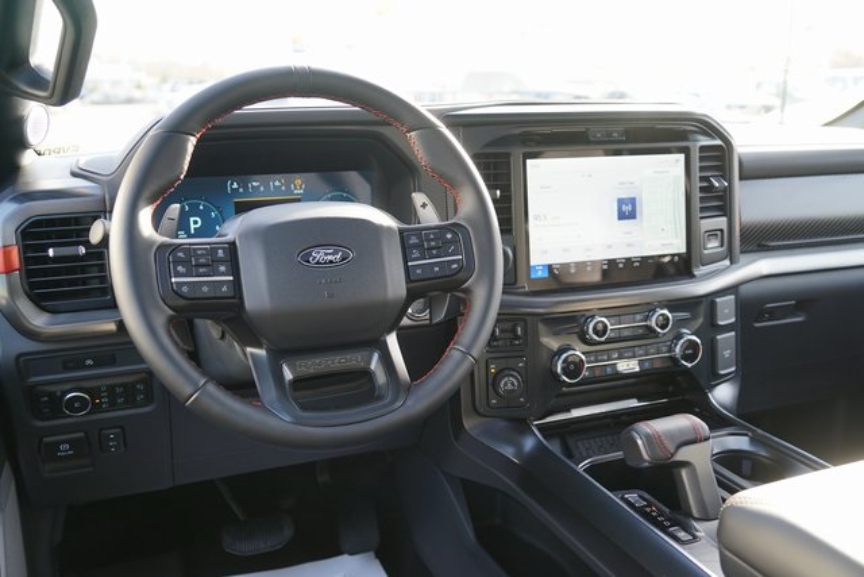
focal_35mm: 33
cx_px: 432
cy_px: 288
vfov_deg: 40.0
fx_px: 792
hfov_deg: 57.2
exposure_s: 1/60
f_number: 4
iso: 160
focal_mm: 33
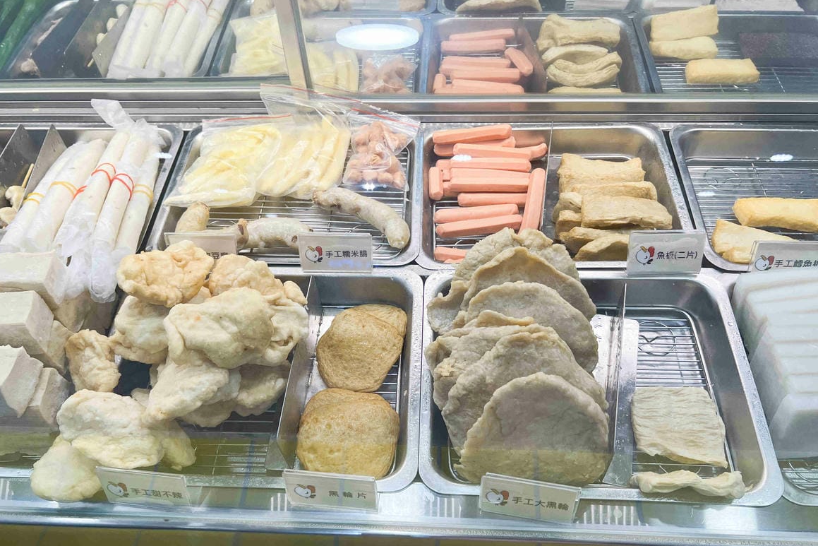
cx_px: 395
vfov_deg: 46.4
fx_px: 636
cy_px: 293
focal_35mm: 28
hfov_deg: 65.5
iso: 50
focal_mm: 5.7
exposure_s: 1/205
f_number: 1.5
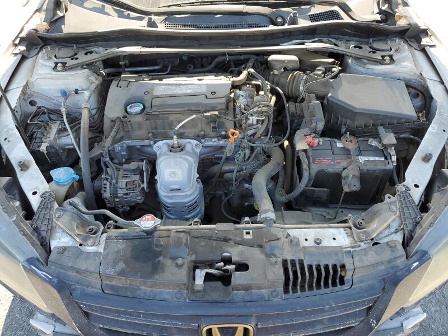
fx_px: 336
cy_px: 168
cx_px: 224
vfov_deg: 53.1
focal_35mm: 26
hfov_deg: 67.3
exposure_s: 1/357
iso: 50
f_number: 1.5
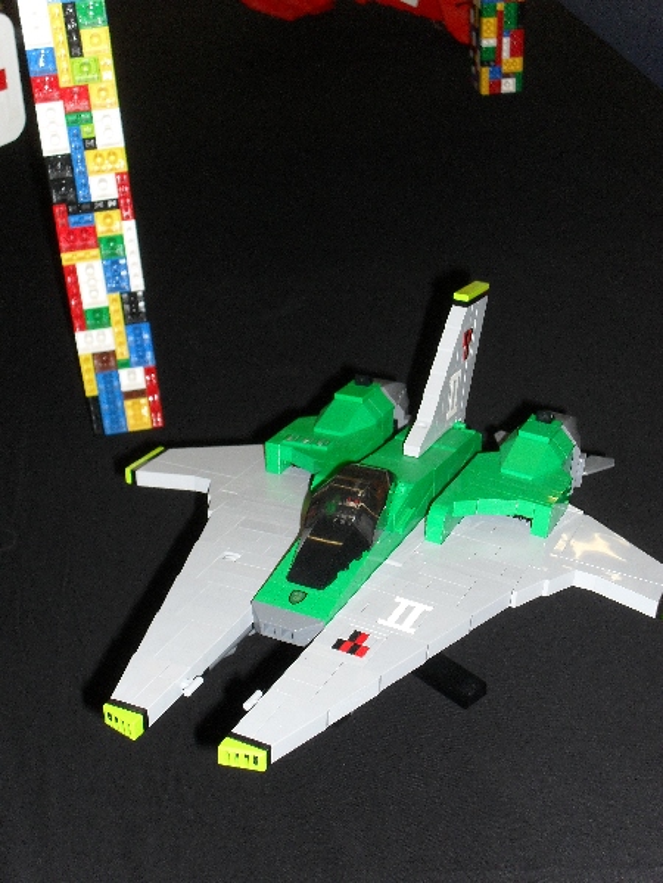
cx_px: 332
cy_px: 442
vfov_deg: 38.9
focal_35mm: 49
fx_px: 1251
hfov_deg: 29.7
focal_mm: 8.7
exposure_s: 1/45
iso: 200
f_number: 3.9
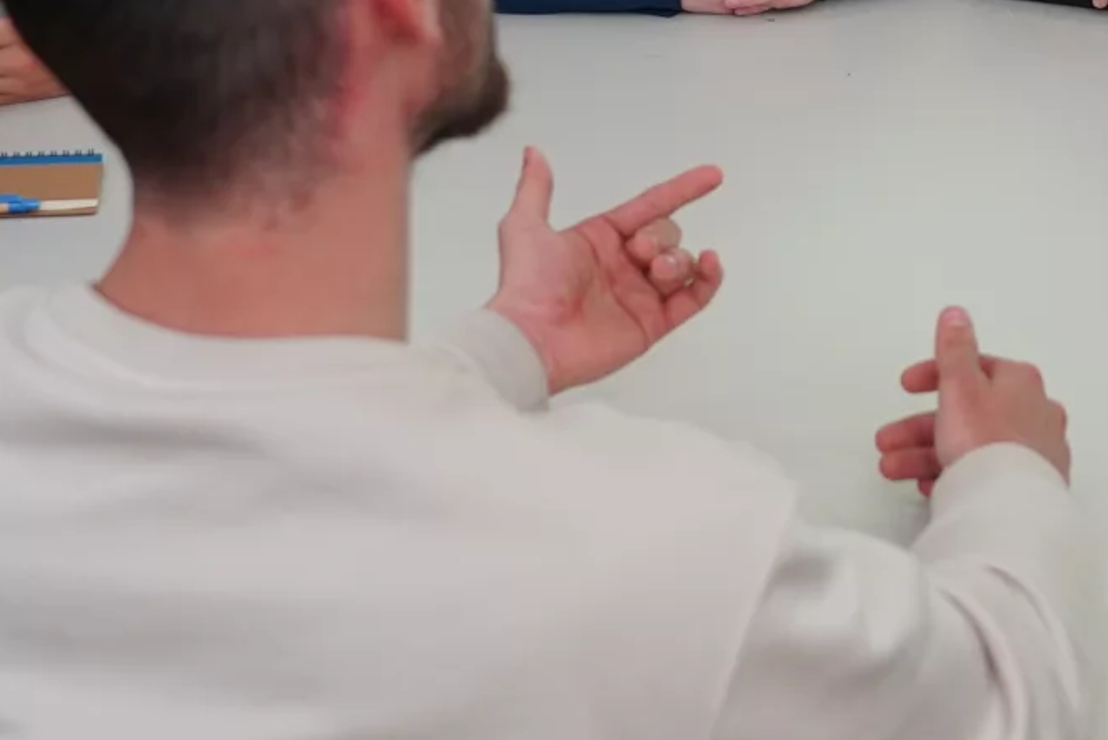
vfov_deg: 10.6
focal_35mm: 127
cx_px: 995
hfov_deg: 15.9
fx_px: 3910
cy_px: -234
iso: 800
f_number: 4
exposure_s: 1/160
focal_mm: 33
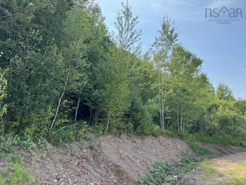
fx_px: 171
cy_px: 92
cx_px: 123
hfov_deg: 71.6
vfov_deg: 56.8
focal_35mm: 24
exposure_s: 1/1261
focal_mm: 6.76
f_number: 1.78
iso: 80
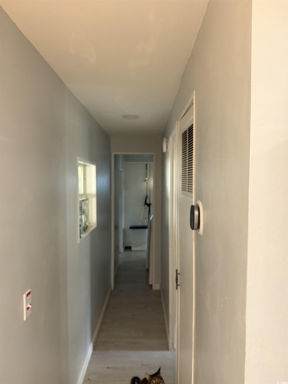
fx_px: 266
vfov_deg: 71.6
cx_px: 144
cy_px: 192
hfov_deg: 56.8
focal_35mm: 24
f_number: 1.78
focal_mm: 6.76
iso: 500
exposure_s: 1/60
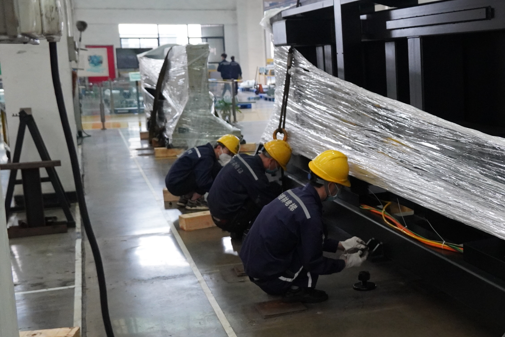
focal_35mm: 51
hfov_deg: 37.4
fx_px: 716
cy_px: 193
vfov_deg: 26.5
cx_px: 410
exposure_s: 1/160
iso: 2500
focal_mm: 18
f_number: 3.5
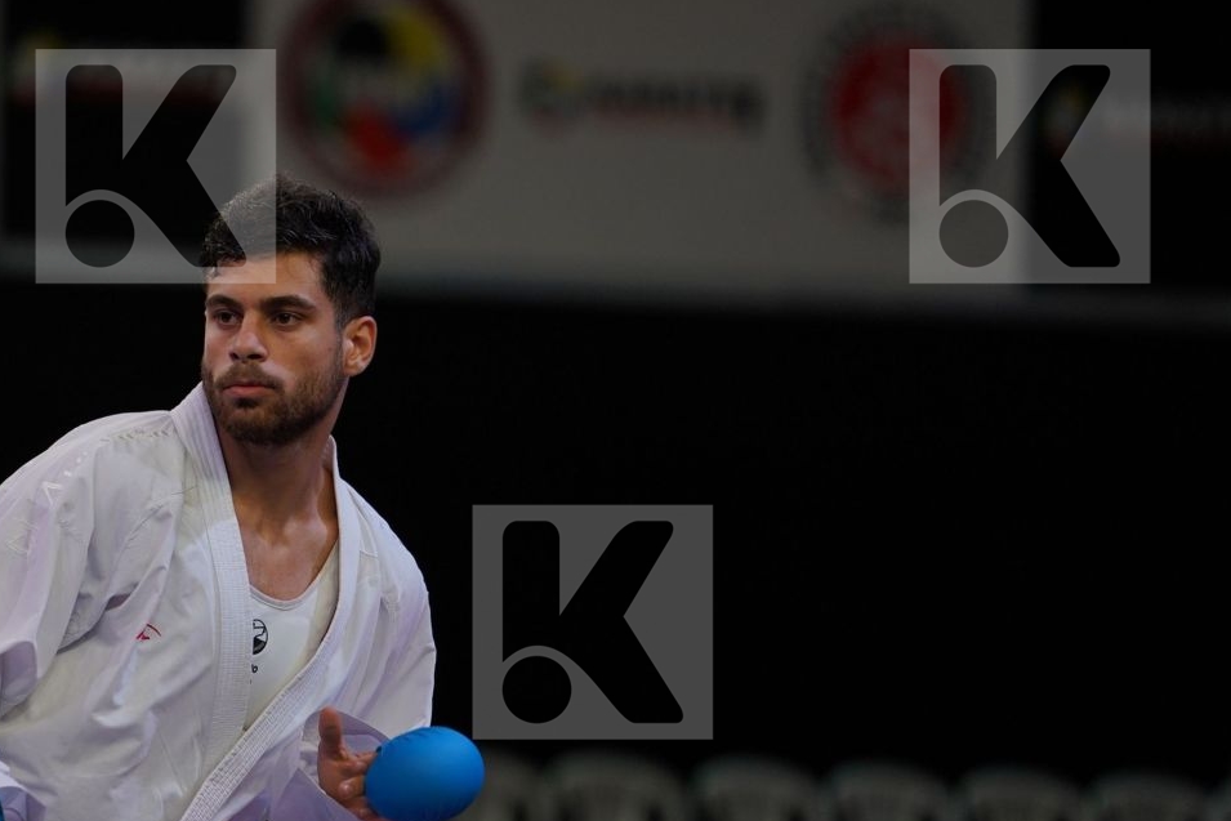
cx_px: 156
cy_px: 623
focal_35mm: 377
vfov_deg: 3.6
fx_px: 12892
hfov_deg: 5.5
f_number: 2.8
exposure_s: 1/1000
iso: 400
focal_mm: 200
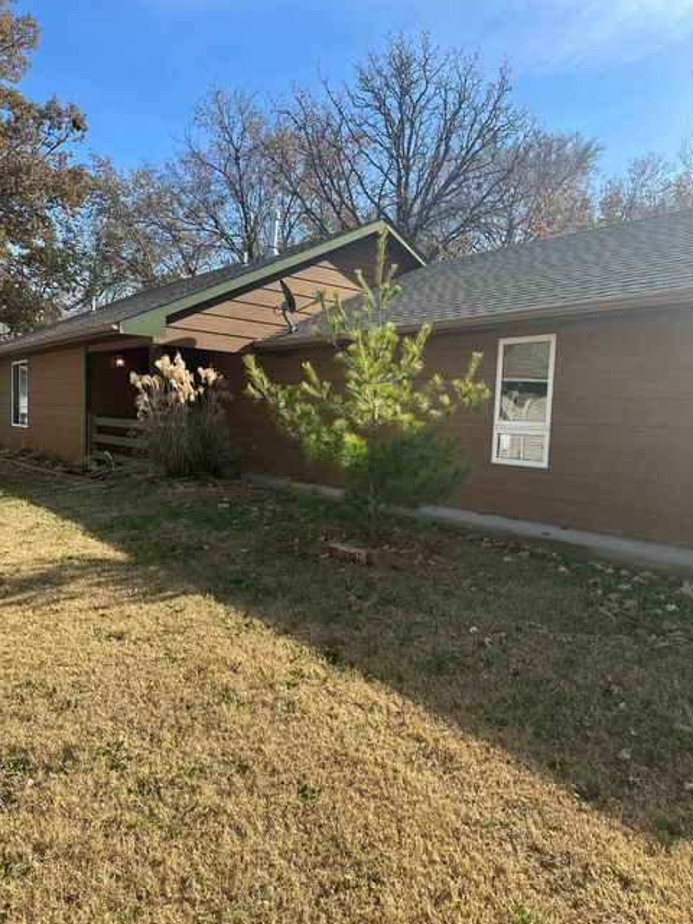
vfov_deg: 69.4
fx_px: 667
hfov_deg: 54.9
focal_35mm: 25
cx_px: 359
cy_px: 468
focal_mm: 6.86
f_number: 1.78
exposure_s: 1/2155
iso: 80
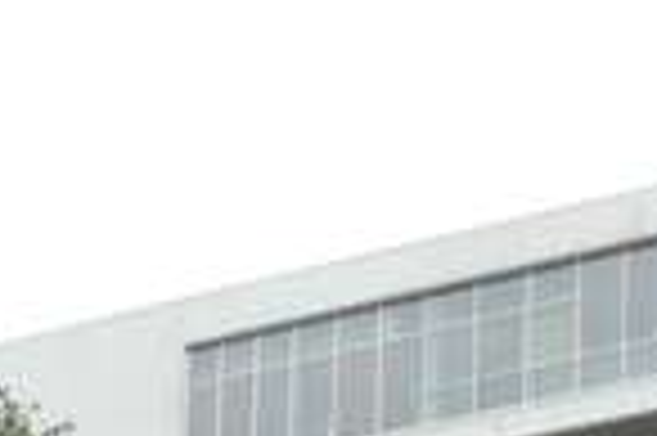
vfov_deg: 6.5
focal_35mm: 194
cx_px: 688
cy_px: 1290
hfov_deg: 10.5
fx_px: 3536
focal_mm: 5.6
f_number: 4
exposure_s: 1/125
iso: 100
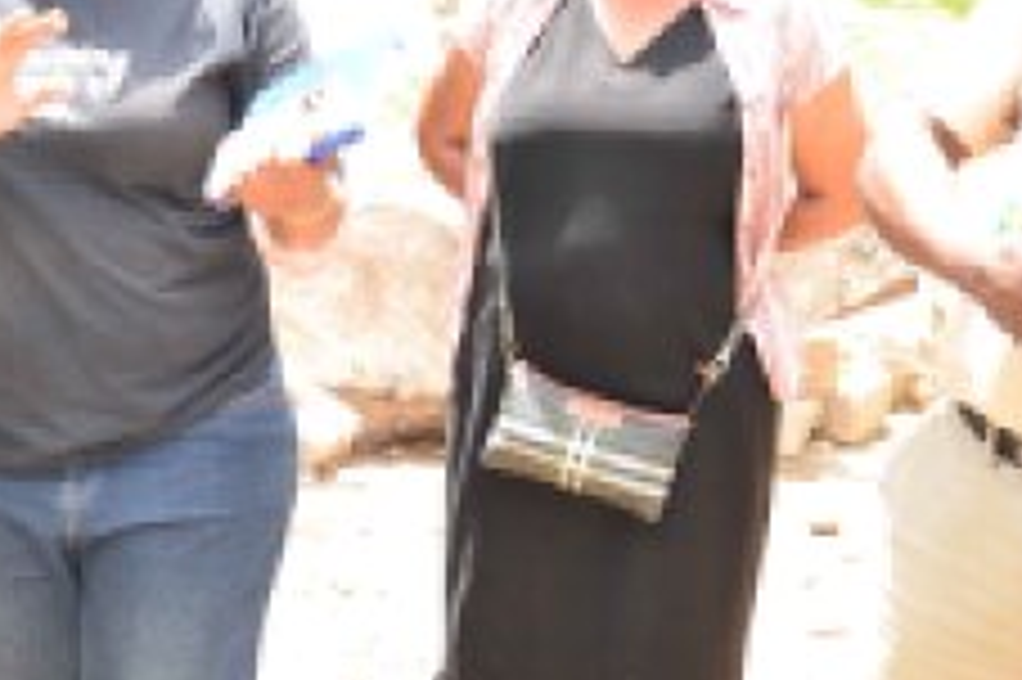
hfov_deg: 18.4
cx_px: -88
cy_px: 414
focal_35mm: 107
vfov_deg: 12.8
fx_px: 3035
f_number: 5
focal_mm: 36
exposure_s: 1/125
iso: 200
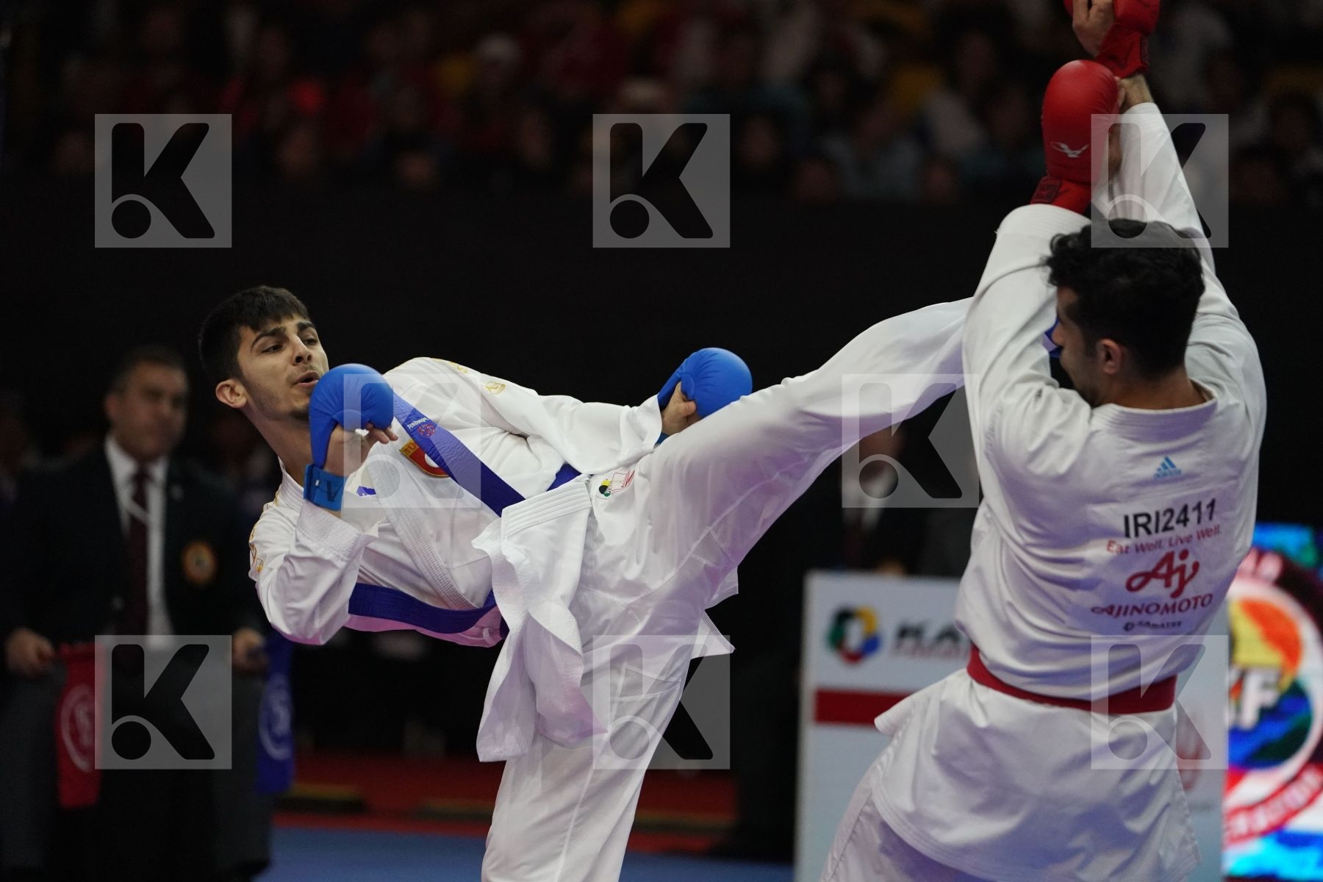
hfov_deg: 10.3
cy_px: 441
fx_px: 7349
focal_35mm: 200
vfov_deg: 6.9
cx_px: 662
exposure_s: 1/1000
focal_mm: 200
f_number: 2.8
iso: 5000
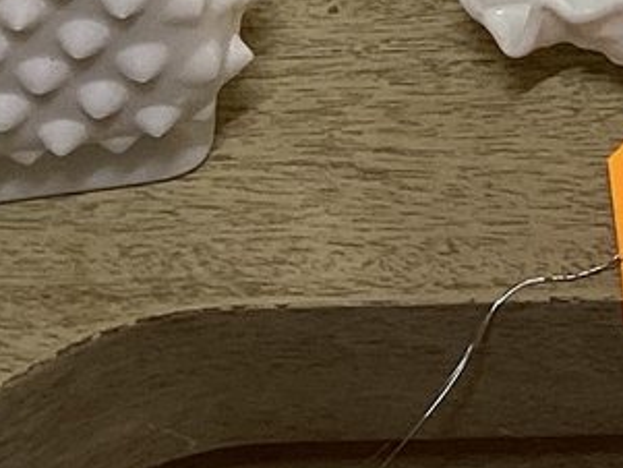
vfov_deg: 9.0
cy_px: -459
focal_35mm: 156
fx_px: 2809
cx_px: 997
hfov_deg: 12.0
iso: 80
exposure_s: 1/60
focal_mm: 3.3
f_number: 2.4
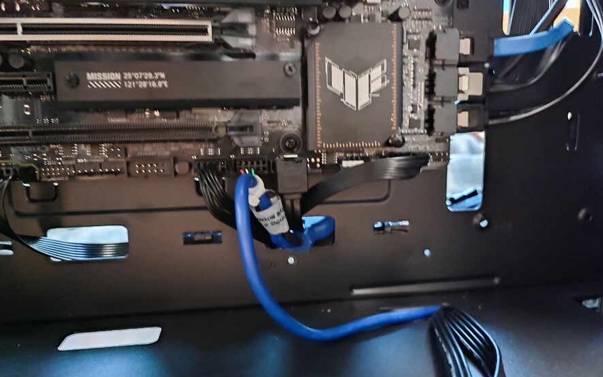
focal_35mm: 27
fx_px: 444
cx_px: 301
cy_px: 219
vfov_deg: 45.9
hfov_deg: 68.4
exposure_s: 1/15
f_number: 1.9
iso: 6460
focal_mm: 6.04
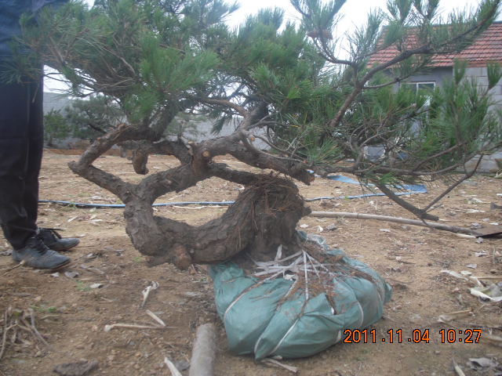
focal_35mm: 38
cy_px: 188
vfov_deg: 37.7
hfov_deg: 49.0
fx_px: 551
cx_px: 251
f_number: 3.3
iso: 100
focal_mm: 6.3
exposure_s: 1/60
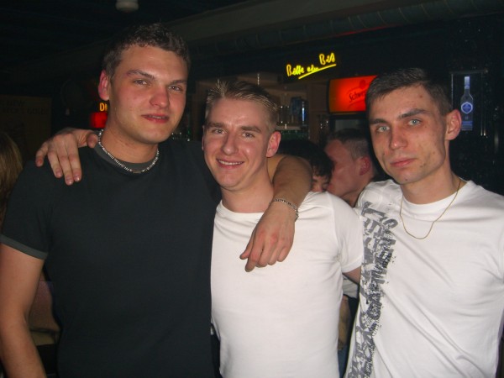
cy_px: 189
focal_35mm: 38
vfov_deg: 37.7
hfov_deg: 49.0
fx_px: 553
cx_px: 252
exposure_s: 1/60
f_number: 2.8
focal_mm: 7.9
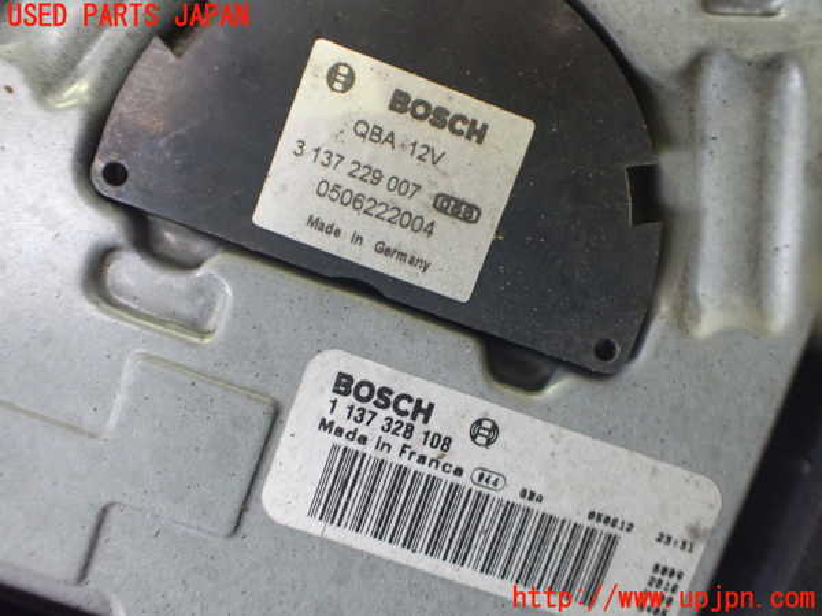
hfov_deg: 60.0
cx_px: 411
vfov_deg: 46.8
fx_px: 712
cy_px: 308
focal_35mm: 30
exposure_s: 1/50
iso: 800
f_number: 2.3
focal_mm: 5.4
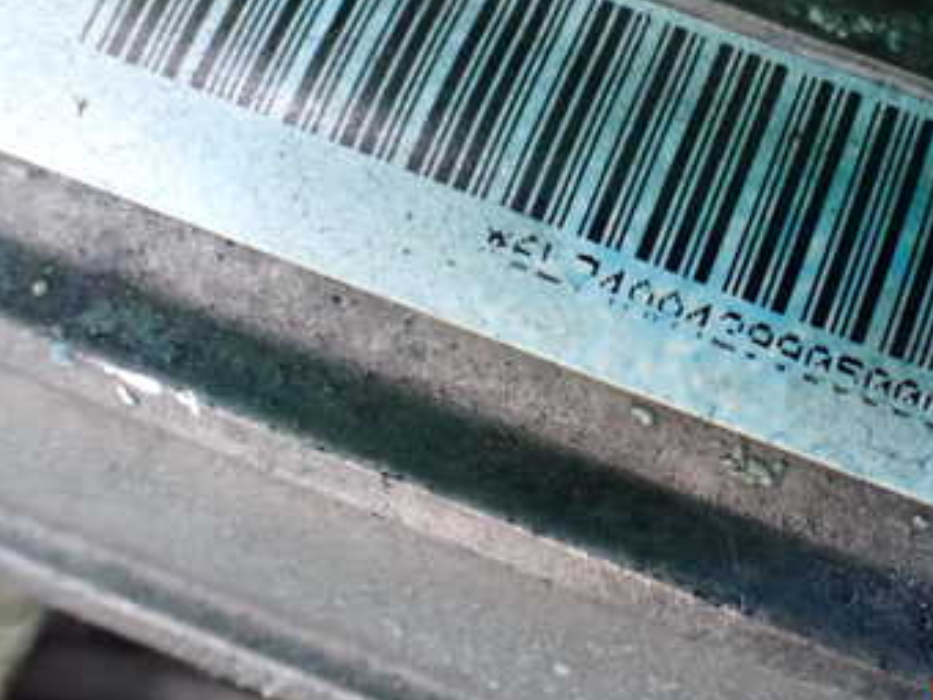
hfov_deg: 35.2
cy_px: 124
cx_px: 730
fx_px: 1429
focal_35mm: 53
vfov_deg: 26.9
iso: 1250
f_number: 2.3
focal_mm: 5.4
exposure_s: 1/30
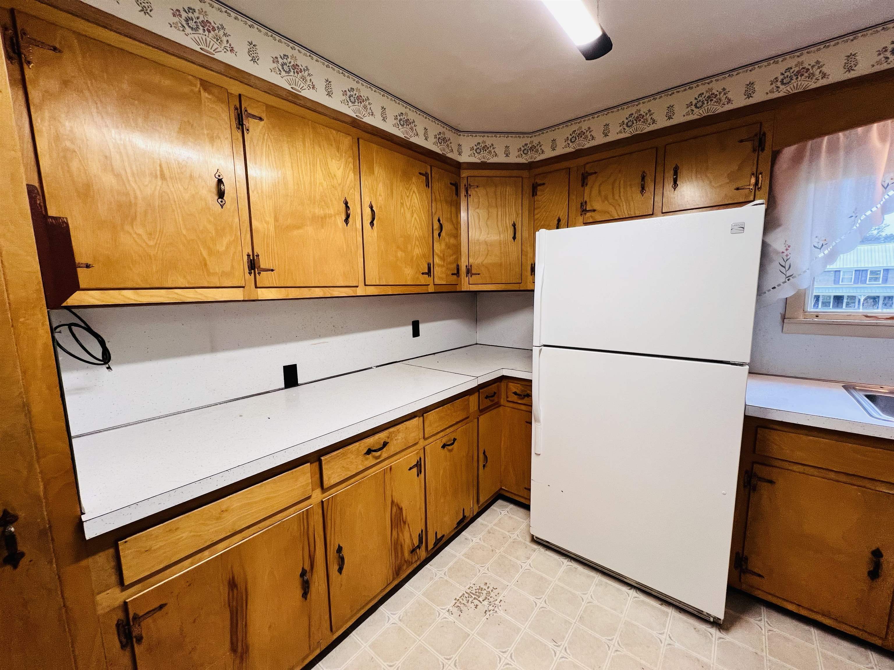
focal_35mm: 13
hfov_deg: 106.2
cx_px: 447
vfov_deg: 89.9
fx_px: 336
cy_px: 335
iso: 125
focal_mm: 1.57
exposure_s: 1/120
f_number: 1.8
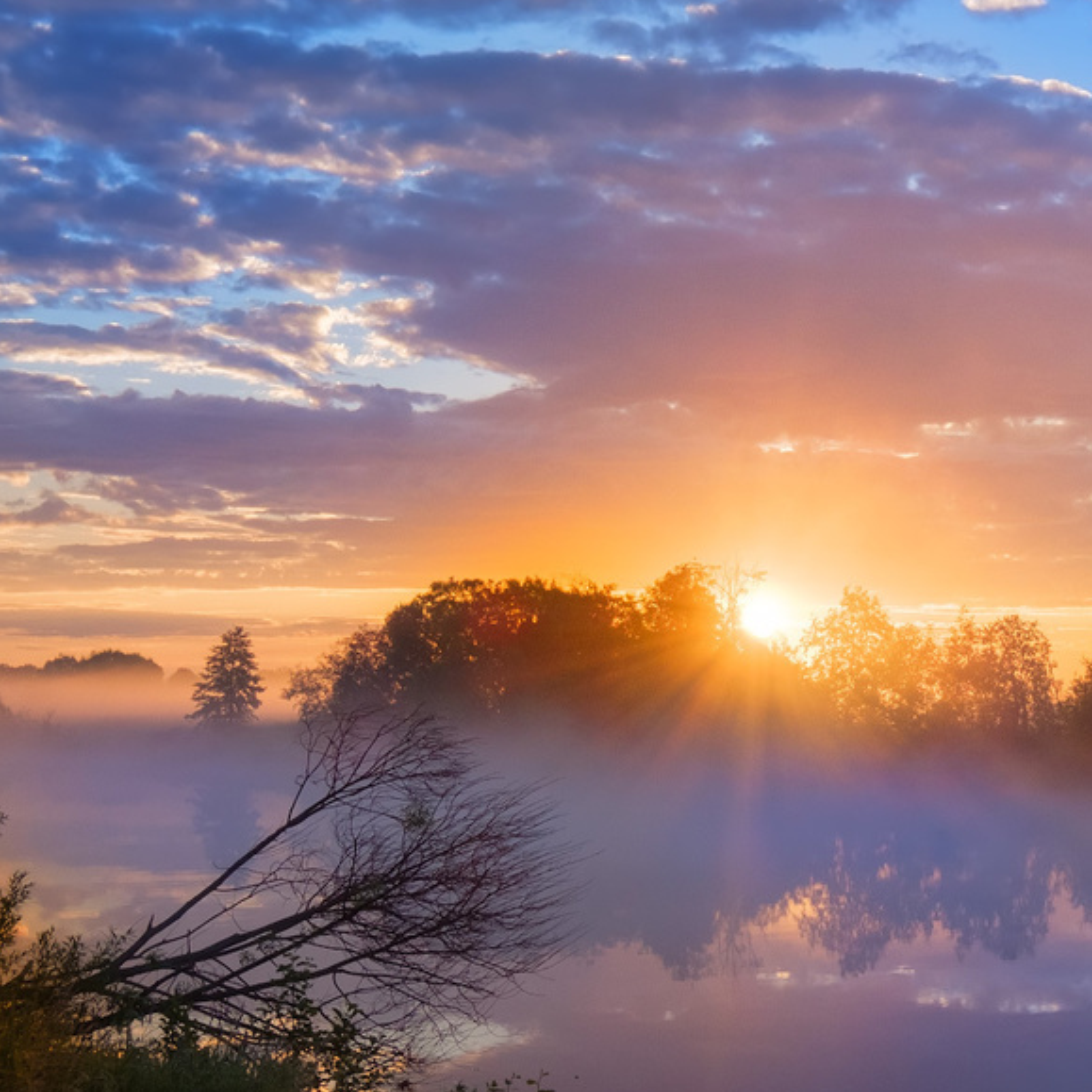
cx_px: 1137
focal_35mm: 74
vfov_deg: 23.2
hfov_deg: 22.3
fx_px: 2641
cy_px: 776
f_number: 11
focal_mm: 24
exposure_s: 1/250
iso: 800
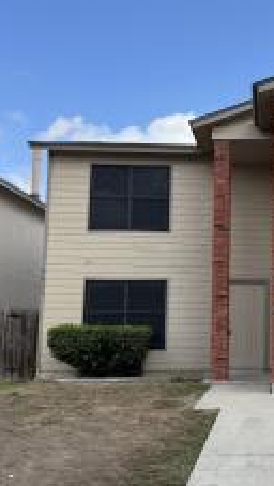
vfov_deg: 44.5
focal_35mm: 46
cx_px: 270
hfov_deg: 24.9
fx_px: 593
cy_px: 259
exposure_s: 1/3096
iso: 80
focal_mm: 6.76
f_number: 1.78
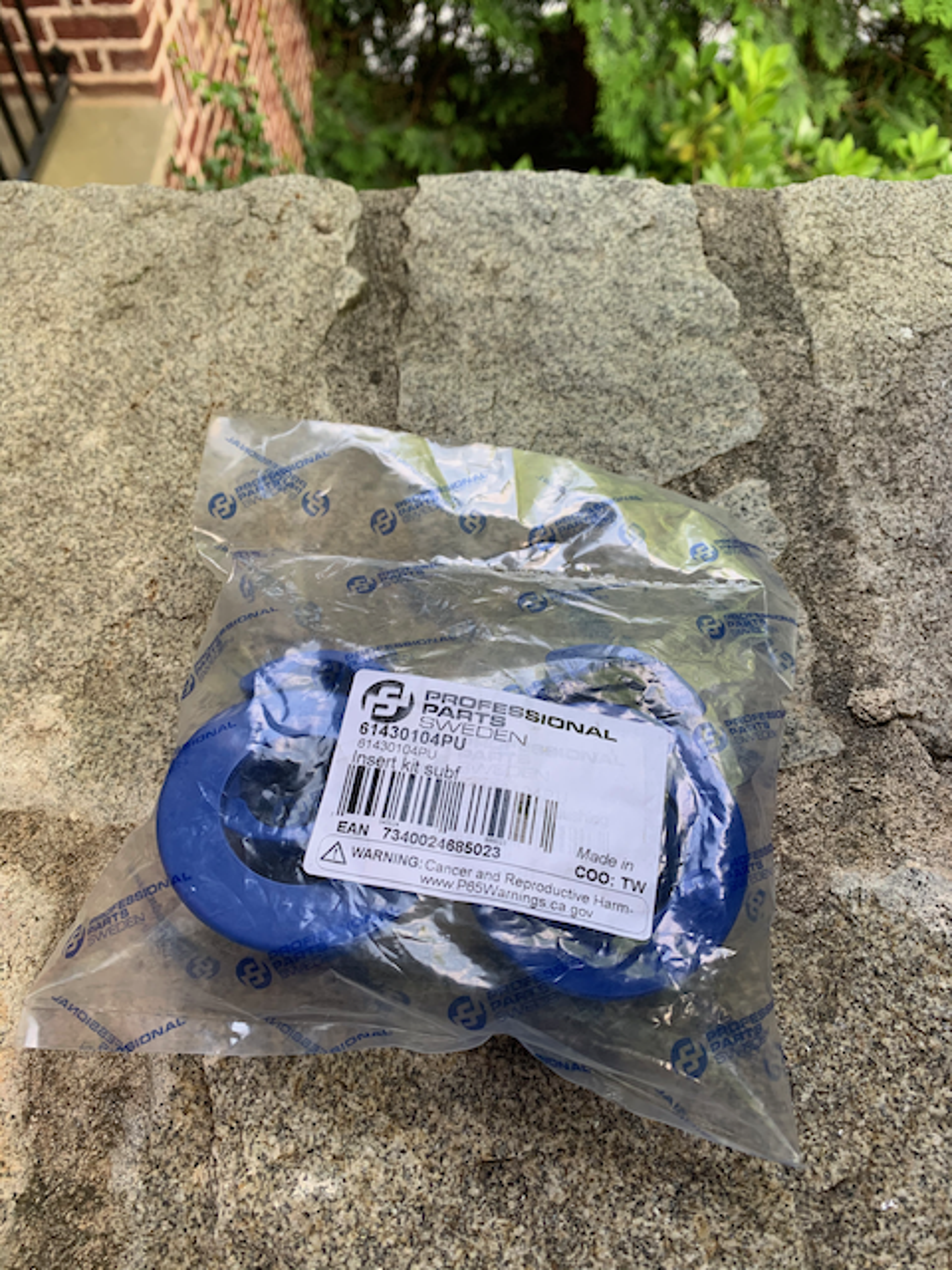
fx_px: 953
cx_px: 476
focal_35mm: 26
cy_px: 635
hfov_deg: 53.1
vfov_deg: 67.3
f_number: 1.8
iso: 64
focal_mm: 4.25
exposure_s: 1/121
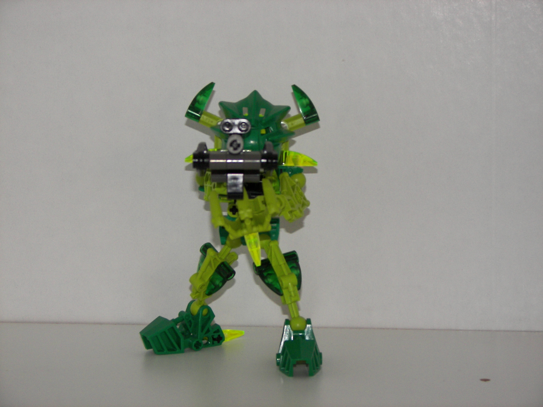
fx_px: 1835
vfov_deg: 12.7
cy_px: 204
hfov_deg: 16.8
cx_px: 272
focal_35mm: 117
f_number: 3.2
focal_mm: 19.5
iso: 100
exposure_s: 1/40
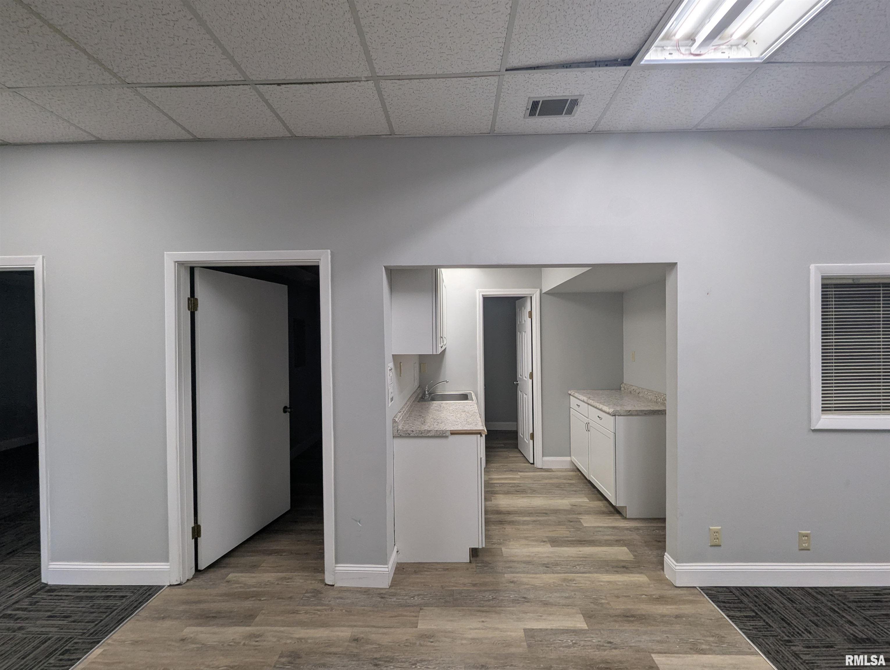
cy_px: 335
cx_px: 445
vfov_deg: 90.1
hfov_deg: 106.1
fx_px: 335
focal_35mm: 13
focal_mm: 1.95
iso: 38
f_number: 2.2
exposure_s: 1/28.8
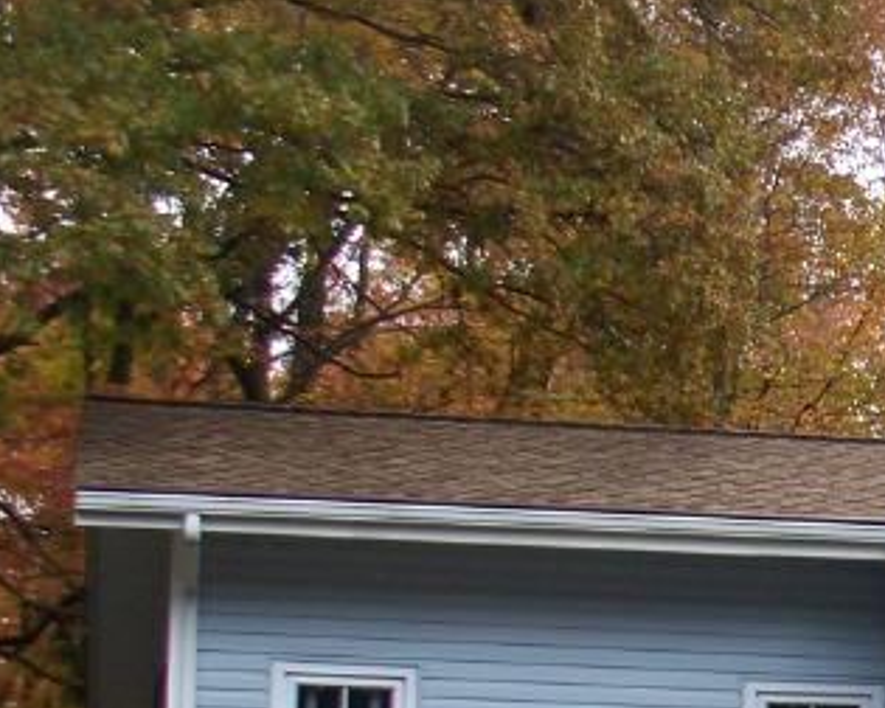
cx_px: 1410
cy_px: 832
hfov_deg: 11.7
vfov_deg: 9.8
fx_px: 4086
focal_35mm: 156
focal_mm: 7.54
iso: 80
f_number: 2.8
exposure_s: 1/160
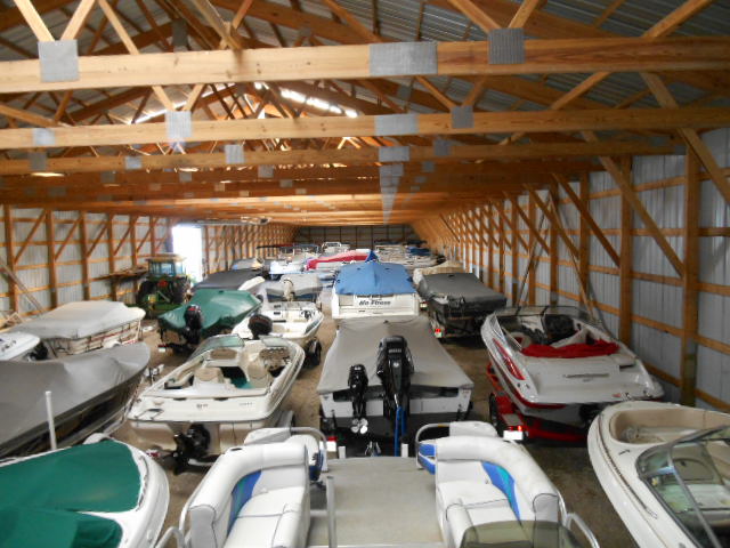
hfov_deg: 67.3
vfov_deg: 53.1
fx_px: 548
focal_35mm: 26
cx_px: 365
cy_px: 274
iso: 400
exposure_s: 1/25
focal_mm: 4.7
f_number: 3.4
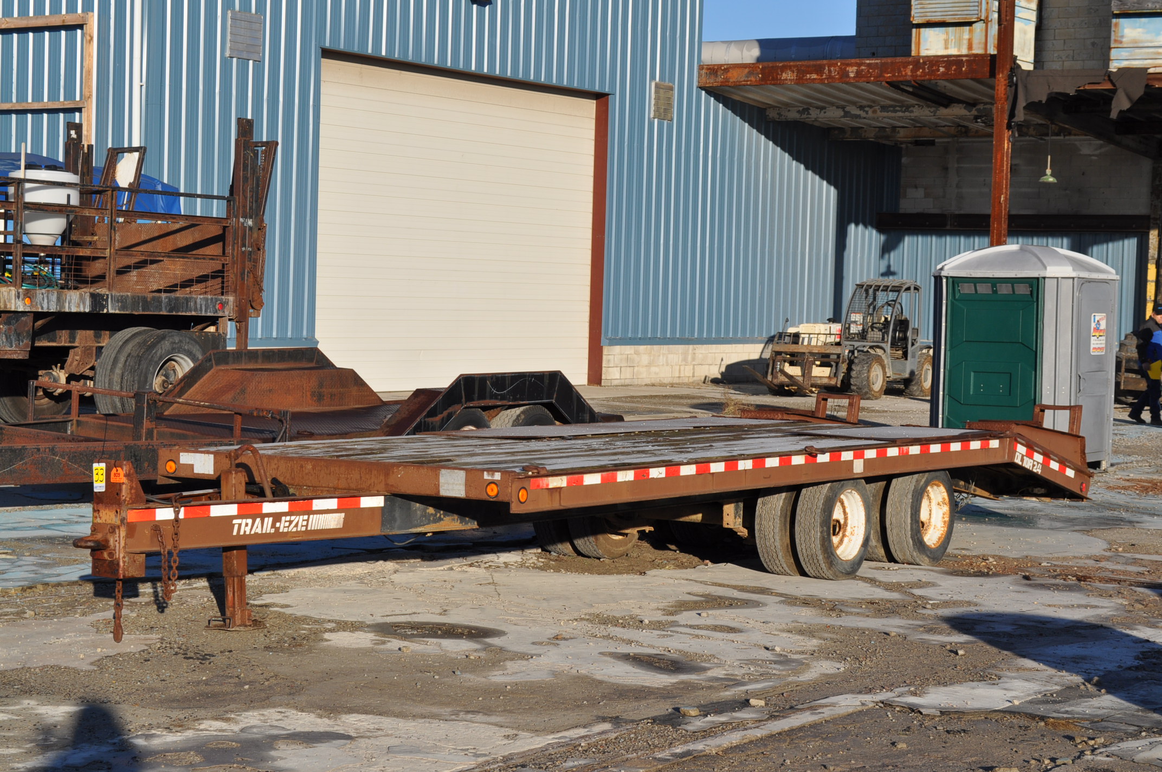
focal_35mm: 69
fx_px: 2224
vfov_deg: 19.7
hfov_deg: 29.3
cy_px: 386
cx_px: 581
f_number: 10
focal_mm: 46
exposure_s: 1/400
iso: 200
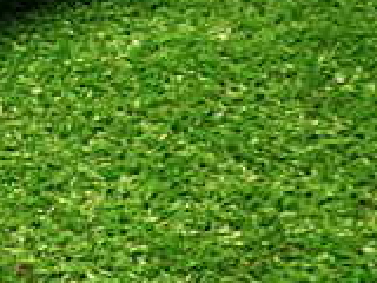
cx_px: -219
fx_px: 1024
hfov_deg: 18.1
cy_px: -165
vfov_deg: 14.5
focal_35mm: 94
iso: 500
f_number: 2
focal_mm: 4.5
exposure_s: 1/30
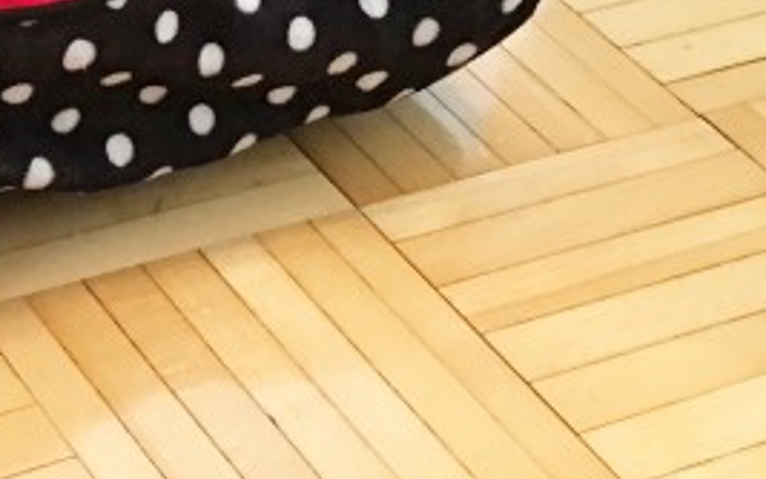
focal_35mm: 118
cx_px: -359
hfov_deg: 16.3
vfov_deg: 10.7
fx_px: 2464
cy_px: -229
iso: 50
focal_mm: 4.15
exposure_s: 1/4
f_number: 2.2
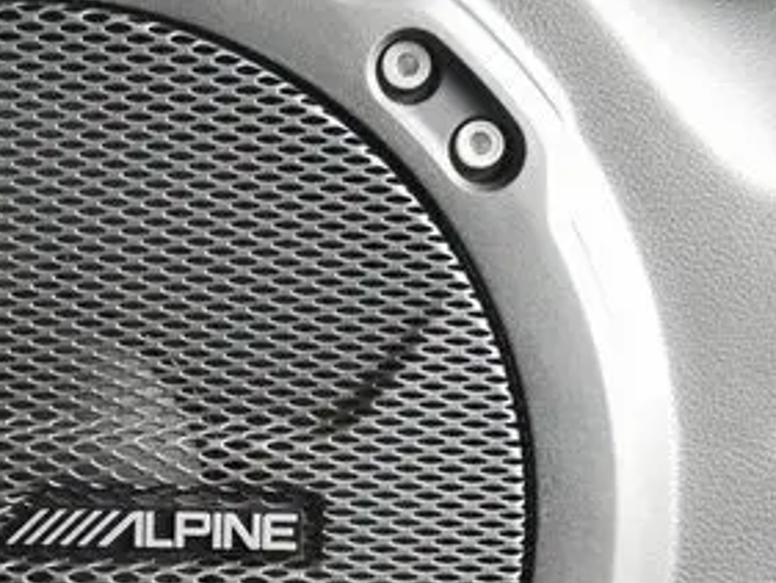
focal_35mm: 91
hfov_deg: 20.8
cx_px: -17
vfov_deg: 16.1
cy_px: 477
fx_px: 2041
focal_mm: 20
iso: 2500
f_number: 5
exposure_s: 1/60
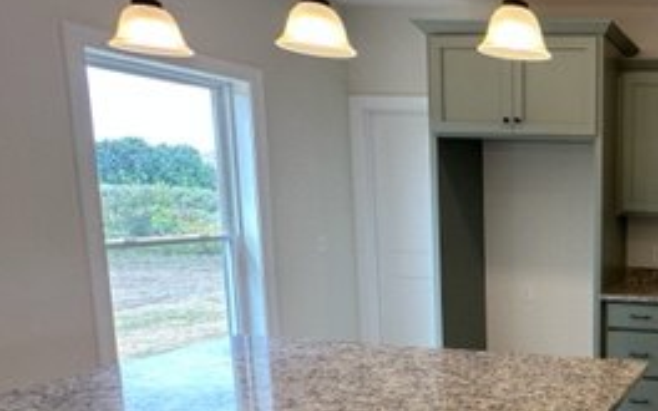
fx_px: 646
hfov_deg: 43.2
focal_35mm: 36
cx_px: 708
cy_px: 296
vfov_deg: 34.7
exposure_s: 1/120
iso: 100
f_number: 2.2
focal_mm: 2.22
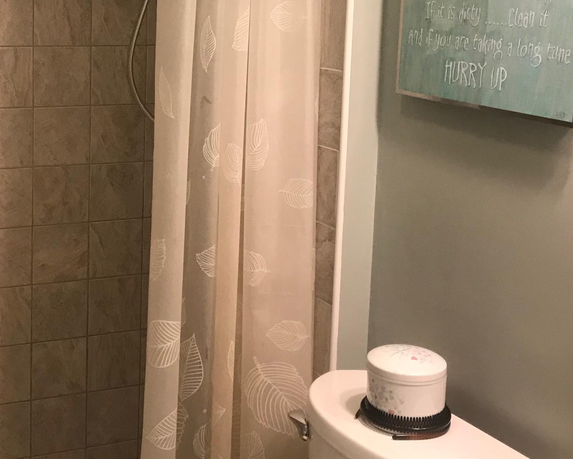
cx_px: 97
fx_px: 967
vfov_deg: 26.3
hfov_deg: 31.9
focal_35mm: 57
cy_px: 114
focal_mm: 3.99
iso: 40
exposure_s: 1/24
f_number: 1.8
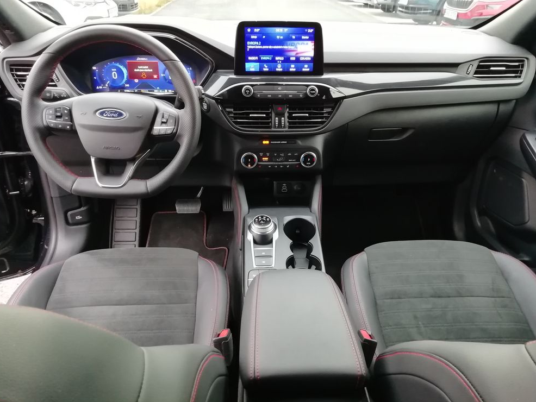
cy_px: 198
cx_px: 271
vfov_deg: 51.4
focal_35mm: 27
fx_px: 418
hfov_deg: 65.3
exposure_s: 1/33.3
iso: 320
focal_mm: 3.21
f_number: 2.2
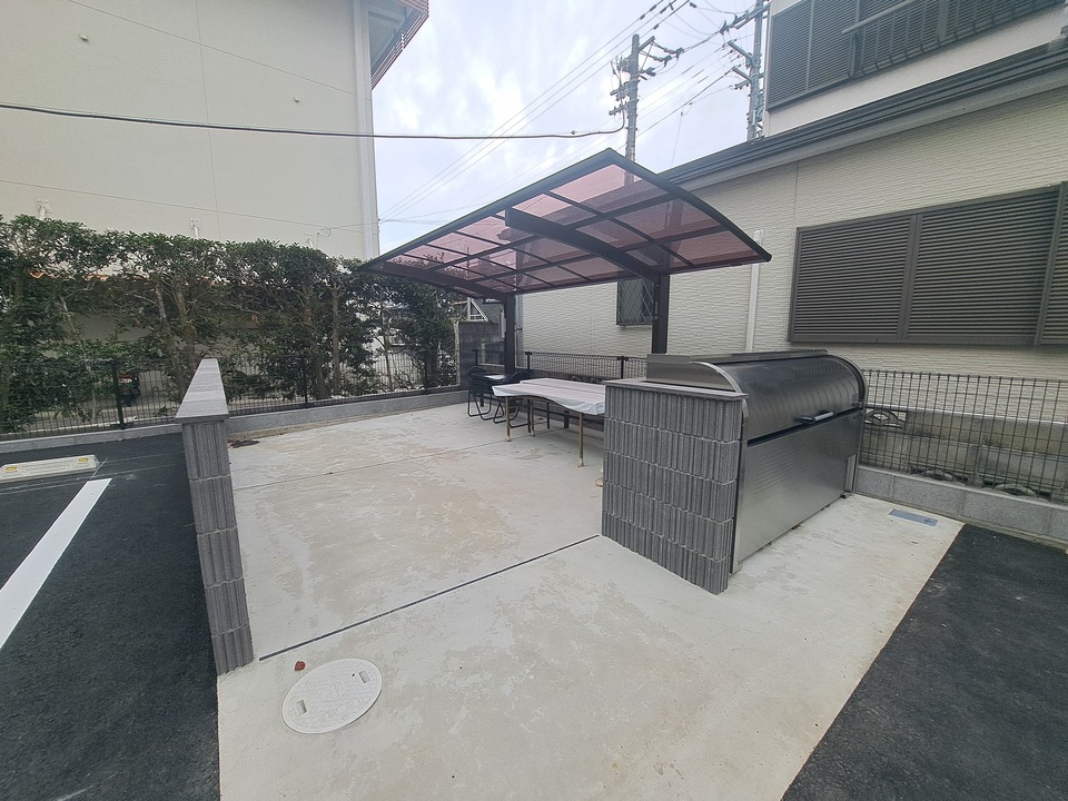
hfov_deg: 106.2
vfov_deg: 89.9
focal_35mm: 13
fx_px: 401
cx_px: 534
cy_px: 400
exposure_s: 1/1876
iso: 50
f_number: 2.2
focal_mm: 1.74
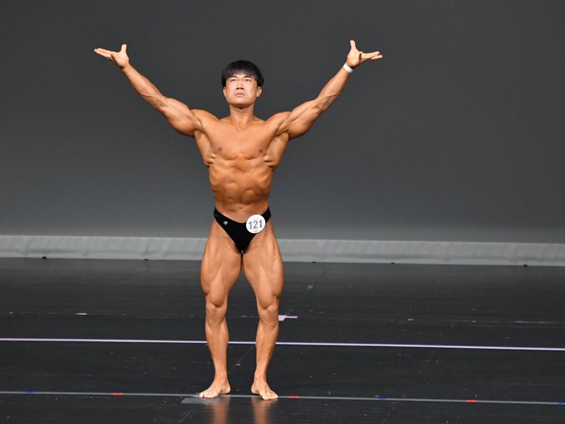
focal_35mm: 343
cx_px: 282
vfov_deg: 4.3
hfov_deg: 5.8
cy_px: 212
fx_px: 5598
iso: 4000
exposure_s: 1/400
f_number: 5.6
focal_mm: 210
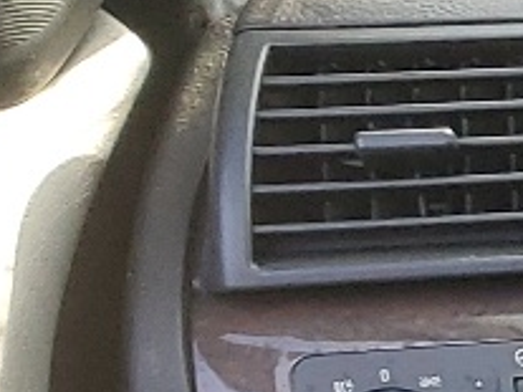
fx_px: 3035
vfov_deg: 6.7
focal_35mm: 201
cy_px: 1181
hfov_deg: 7.8
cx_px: 1827
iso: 55
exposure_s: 1/120
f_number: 1.5
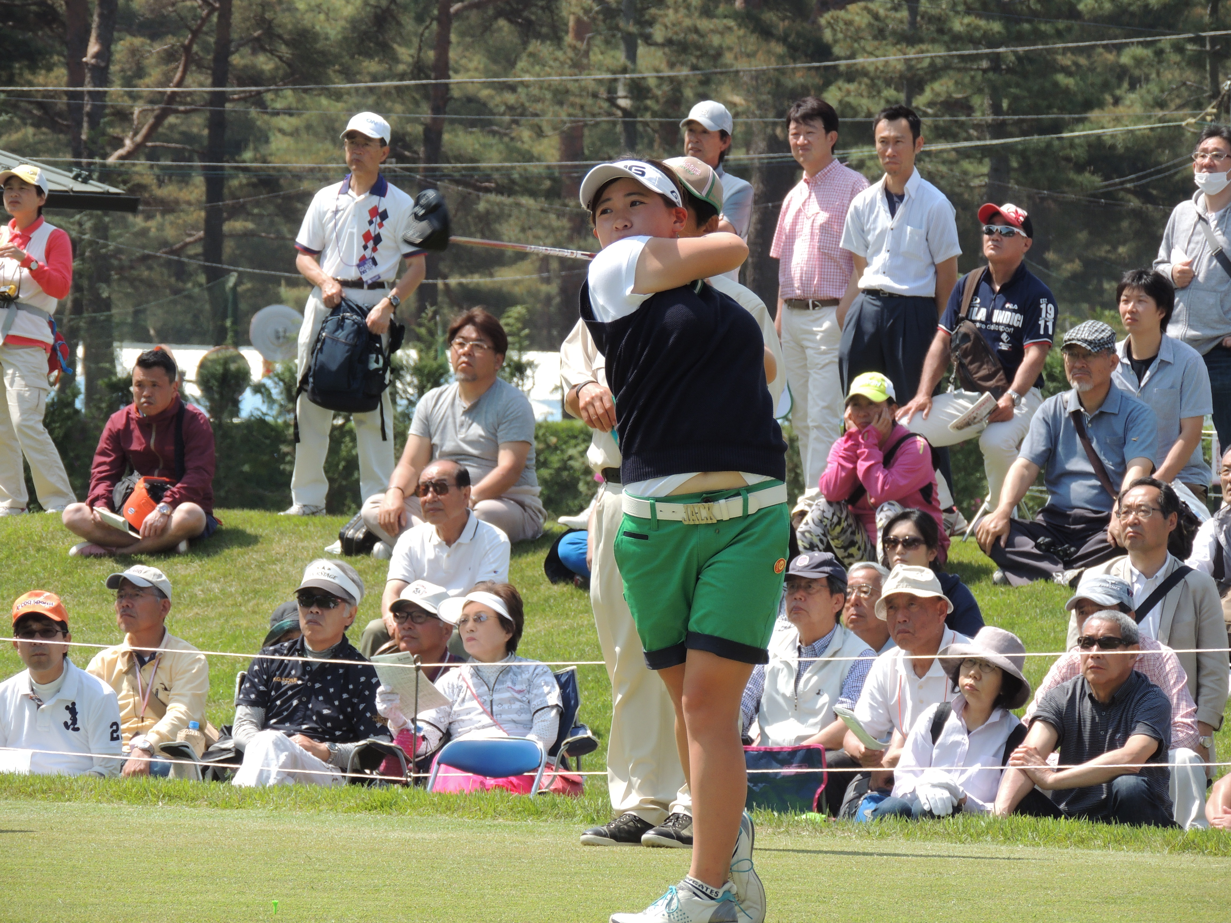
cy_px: 462
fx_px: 10668
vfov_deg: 5.0
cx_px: 616
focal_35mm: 300
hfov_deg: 6.6
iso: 100
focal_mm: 53.5
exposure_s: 1/320
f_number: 4.8
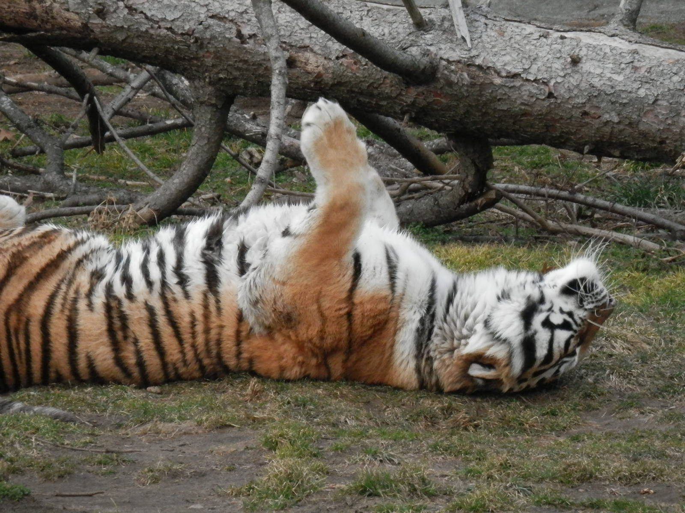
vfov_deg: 3.0
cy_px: 256
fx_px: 9894
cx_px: 342
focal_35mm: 500
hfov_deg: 4.0
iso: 500
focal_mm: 90
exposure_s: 1/500
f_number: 6.9
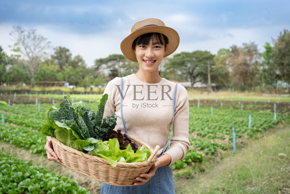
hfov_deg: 54.4
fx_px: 282
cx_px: 145
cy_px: 97
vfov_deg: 37.9
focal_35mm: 35
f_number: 4
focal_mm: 35
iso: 320
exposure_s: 1/400
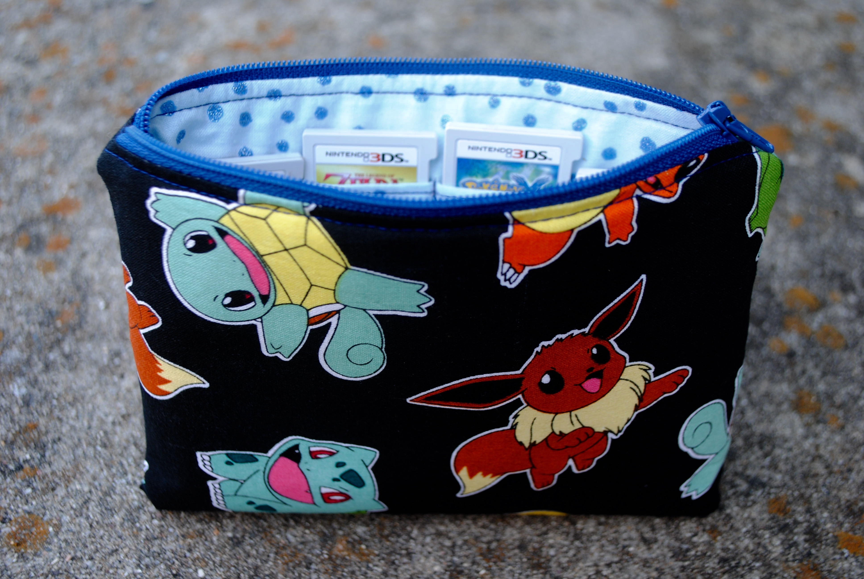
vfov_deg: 32.0
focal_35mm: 42
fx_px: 1009
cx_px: 432
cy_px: 290
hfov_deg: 46.3
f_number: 4.5
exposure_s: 1/30
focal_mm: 28
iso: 200
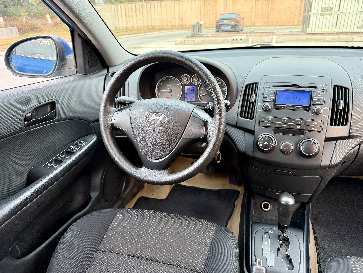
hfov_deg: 71.6
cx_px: 182
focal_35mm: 24
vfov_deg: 56.8
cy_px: 136
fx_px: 252
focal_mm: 6.76
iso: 400
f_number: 1.78
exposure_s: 1/60
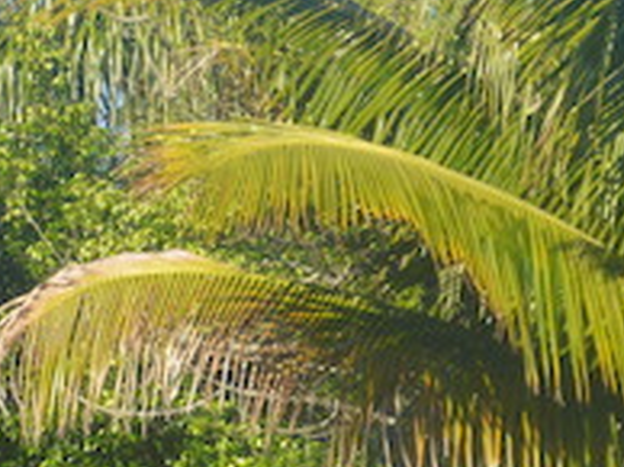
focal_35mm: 388
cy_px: 283
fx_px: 6986
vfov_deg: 3.8
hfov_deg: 5.1
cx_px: 291
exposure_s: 1/160
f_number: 5.9
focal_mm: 22.8
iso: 100
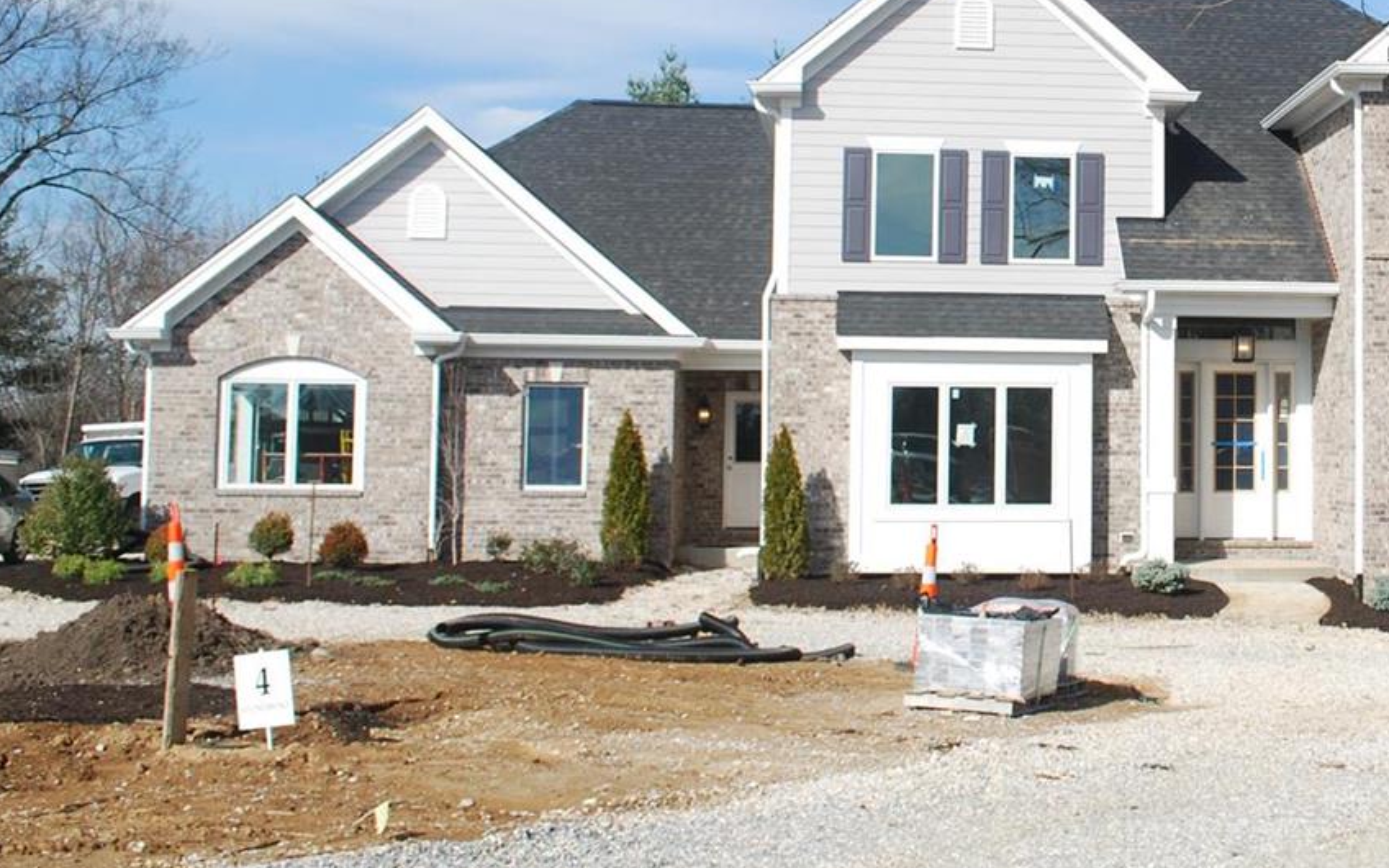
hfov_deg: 36.7
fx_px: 1968
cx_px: 1217
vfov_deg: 24.7
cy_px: 251
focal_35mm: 52
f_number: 8
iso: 100
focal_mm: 18
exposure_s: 1/250
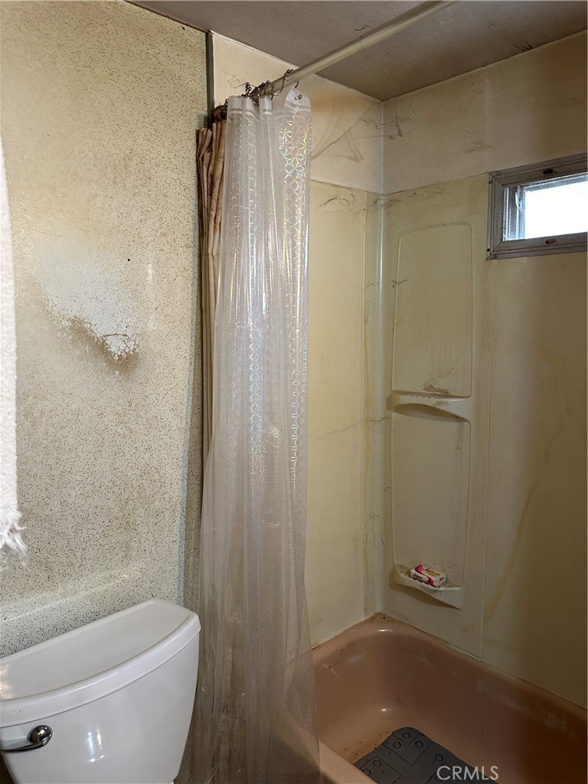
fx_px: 544
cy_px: 392
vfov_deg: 71.6
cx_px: 294
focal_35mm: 24
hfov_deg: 56.8
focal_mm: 6.86
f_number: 1.78
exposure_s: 1/60
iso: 320
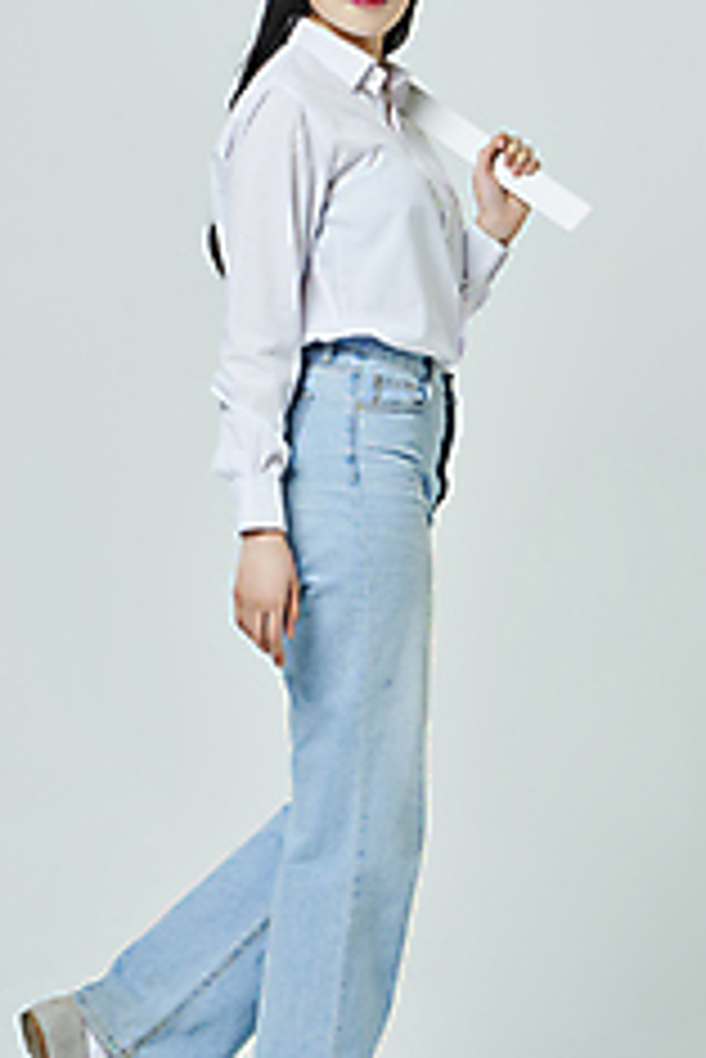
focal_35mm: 119
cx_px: 344
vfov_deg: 17.2
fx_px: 3495
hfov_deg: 11.5
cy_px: 369
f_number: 11
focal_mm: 70
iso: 100
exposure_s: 1/125
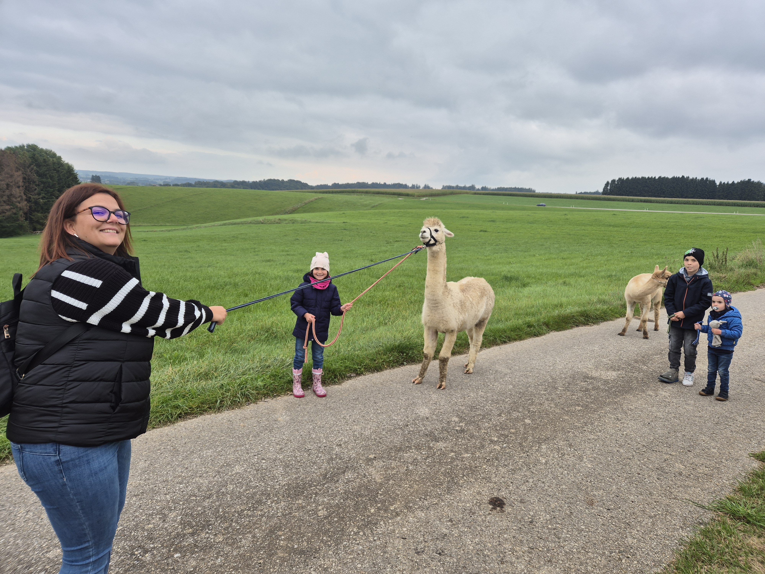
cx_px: 382
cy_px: 287
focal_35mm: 23
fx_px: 508
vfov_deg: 58.9
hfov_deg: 73.9
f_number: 1.8
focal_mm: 5.4
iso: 25
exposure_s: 1/281
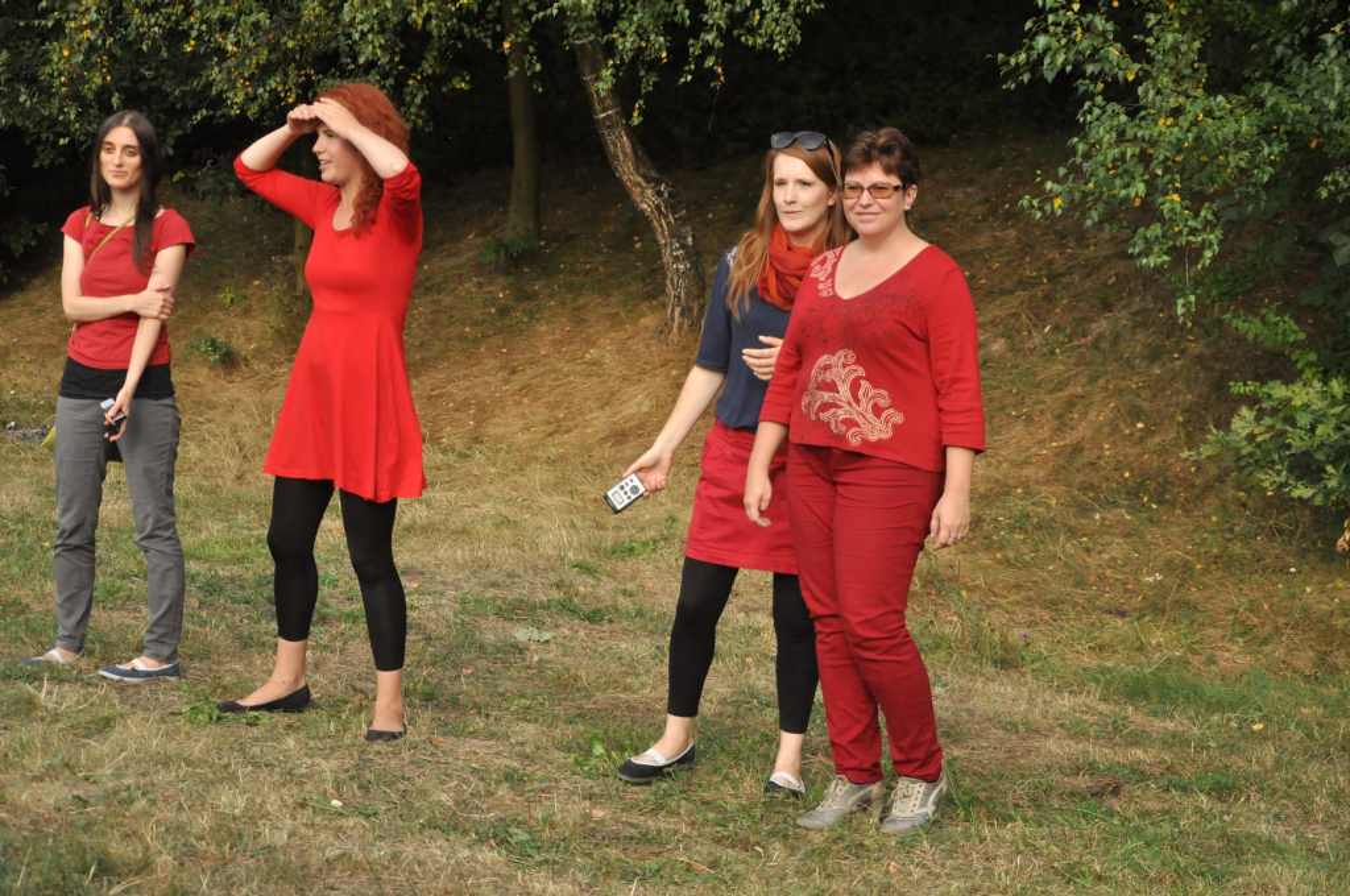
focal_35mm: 63
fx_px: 2359
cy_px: 448
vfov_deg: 21.5
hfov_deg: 31.9
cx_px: 675
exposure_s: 1/4000
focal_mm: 42
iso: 1250
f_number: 4.8
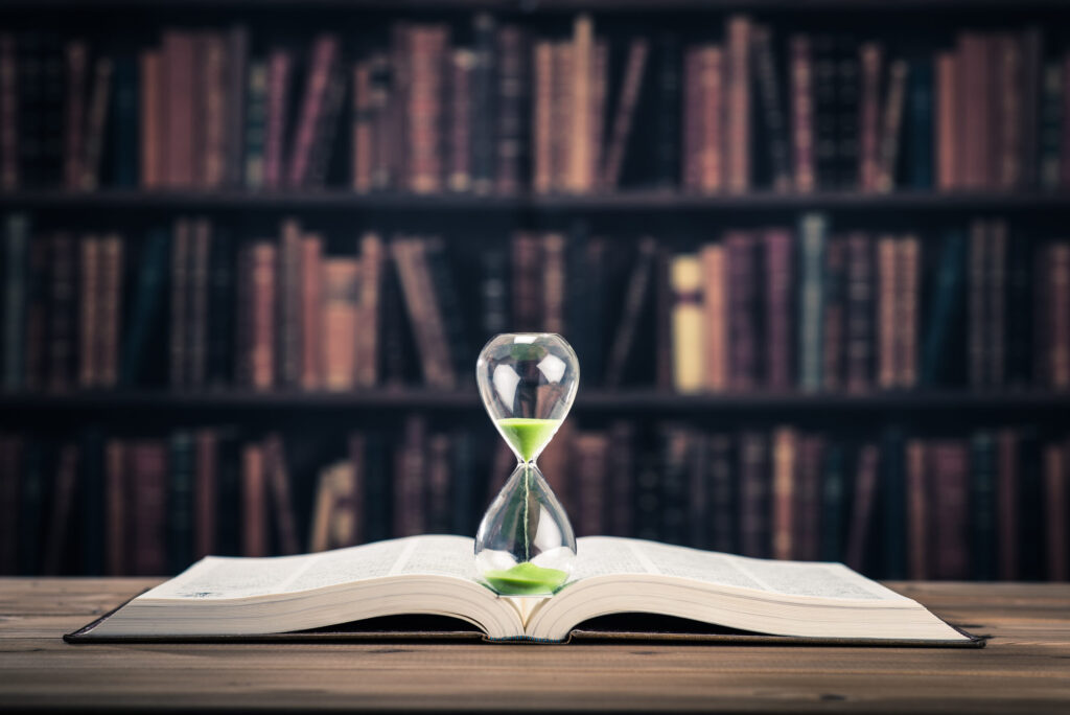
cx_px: 535
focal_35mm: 85
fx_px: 2528
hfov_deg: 23.9
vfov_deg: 16.1
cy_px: 358
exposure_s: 1/180
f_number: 5.6
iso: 50
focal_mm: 85
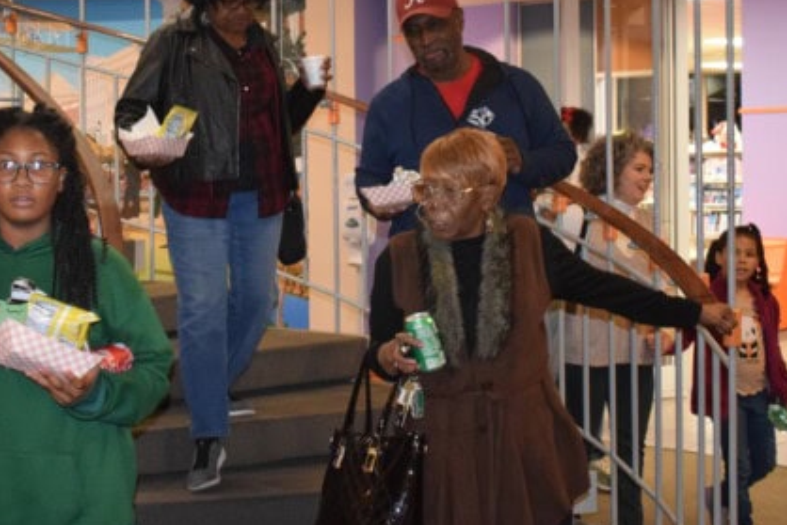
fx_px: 1459
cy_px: 218
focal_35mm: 67
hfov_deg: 30.0
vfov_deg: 20.4
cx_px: 275
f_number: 4.2
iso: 3200
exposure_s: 1/60
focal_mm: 31
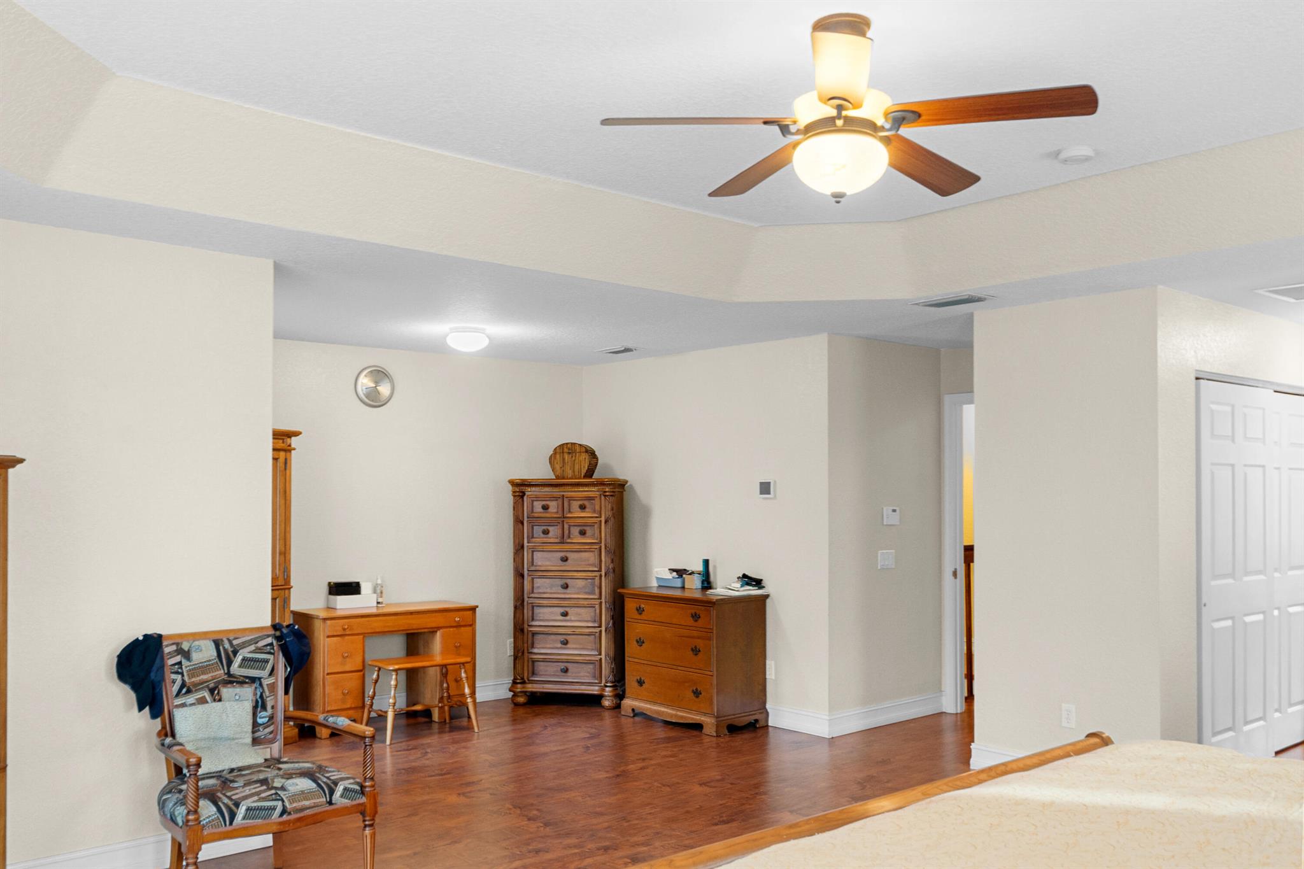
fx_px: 1087
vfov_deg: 43.6
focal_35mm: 30
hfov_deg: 61.9
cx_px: 652
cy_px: 434
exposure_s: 1/1.67
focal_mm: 20
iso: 100
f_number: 8
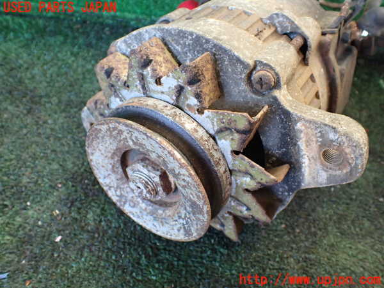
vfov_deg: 46.8
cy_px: 144
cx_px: 192
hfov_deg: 60.0
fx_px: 333
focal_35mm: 30
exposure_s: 1/125
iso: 500
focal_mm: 5.4
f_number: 2.3
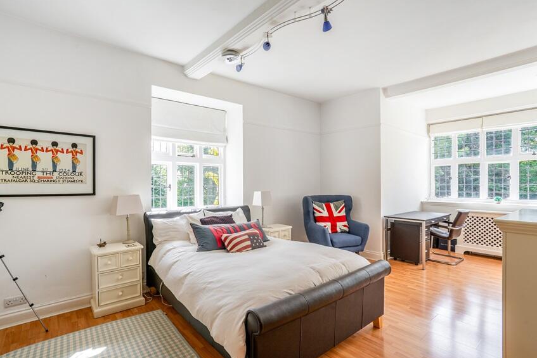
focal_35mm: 17
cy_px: 186
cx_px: 264
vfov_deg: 70.4
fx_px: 254
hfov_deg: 93.3
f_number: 10
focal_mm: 16
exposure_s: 1/13
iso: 100
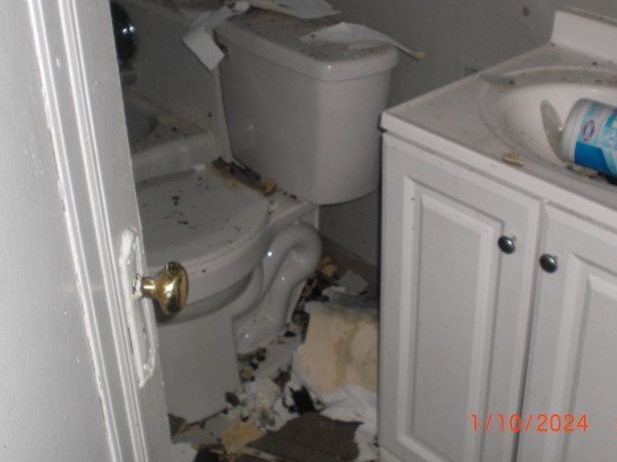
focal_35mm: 52
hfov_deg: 36.8
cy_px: 172
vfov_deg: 27.9
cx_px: 326
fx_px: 927
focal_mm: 6.3
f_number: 3.1
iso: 100
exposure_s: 1/60
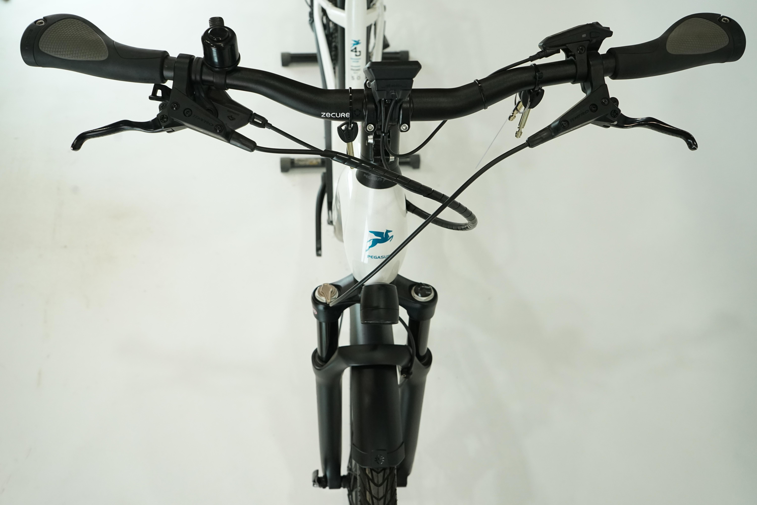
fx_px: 652
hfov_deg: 60.3
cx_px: 378
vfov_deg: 42.3
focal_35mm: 31
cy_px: 252
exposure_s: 1/200
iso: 1600
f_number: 6.3
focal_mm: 31
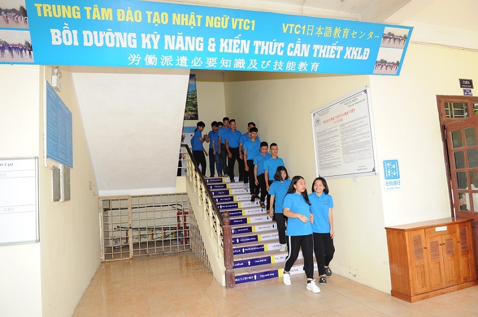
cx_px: 239
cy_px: 158
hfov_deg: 73.8
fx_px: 318
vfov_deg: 53.0
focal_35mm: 24
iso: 1000
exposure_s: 1/250
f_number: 6.3
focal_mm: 24
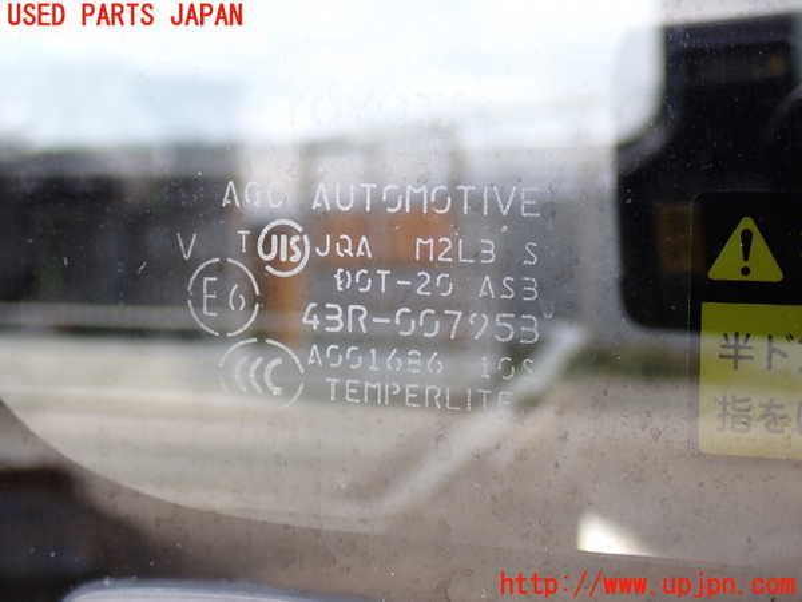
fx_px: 1344
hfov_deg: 33.2
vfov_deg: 25.2
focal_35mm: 58
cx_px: 401
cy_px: 301
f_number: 3.5
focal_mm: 10.35
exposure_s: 1/125
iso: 200
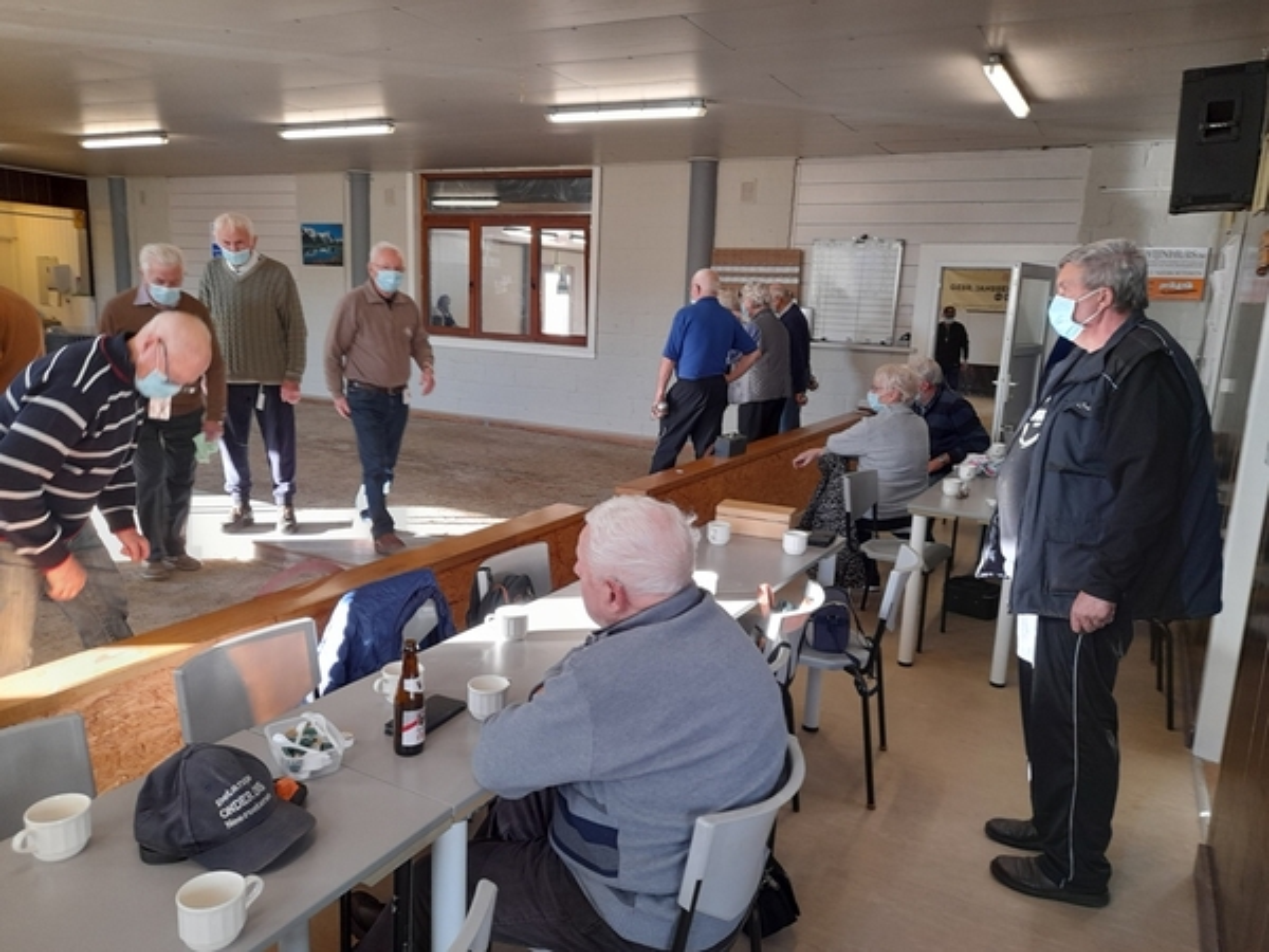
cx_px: 634
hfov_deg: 69.4
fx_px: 916
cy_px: 476
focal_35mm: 25
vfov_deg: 54.9
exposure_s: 1/50
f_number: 2
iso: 125
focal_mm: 4.6
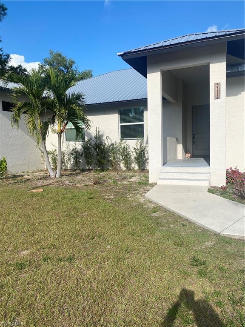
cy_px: 164
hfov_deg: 53.1
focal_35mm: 26
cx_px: 122
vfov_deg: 67.3
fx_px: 245
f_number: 1.8
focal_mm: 4.25
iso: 32
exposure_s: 1/3300
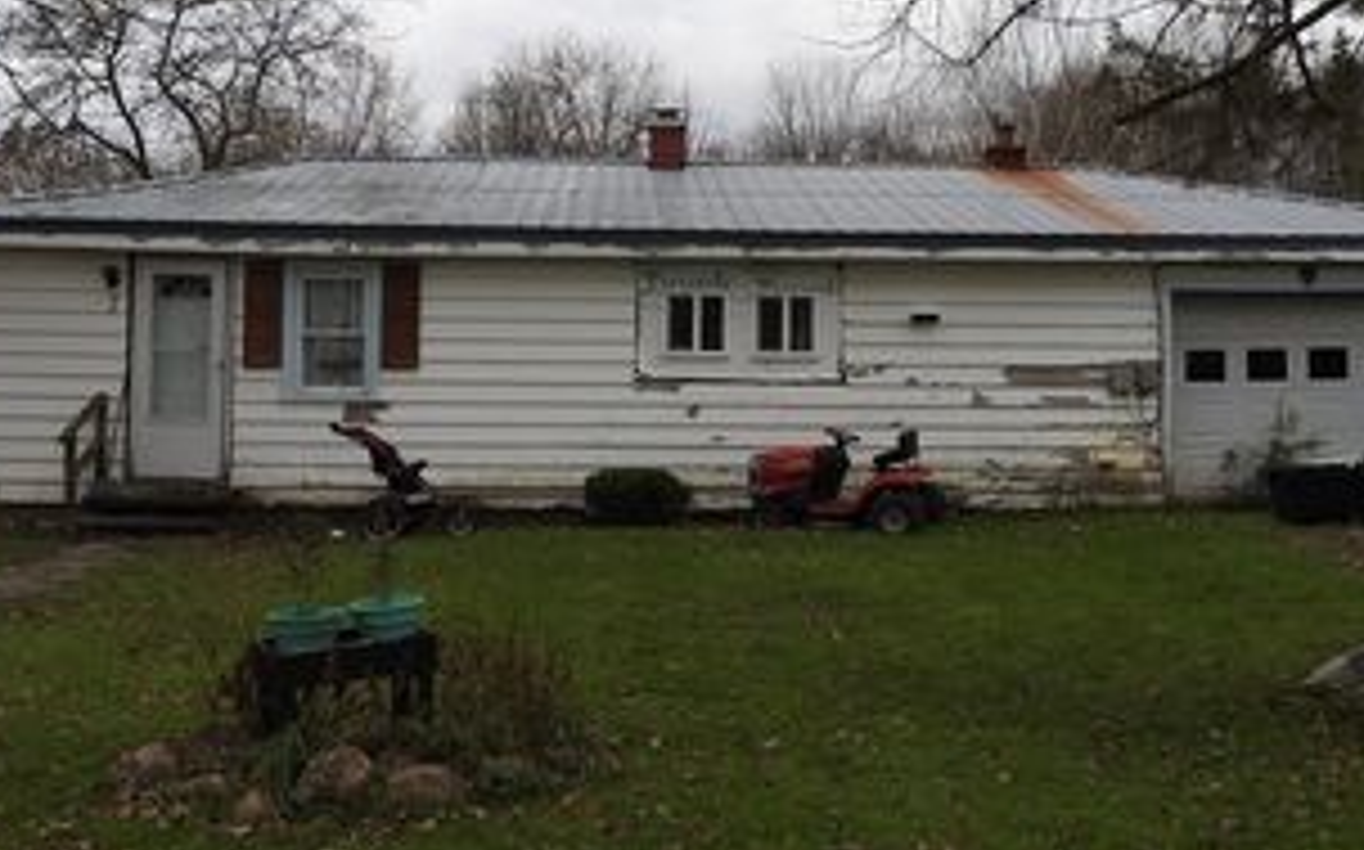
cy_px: 295
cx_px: 702
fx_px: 1560
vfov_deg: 30.3
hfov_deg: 47.2
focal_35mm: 42
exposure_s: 1/500
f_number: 3.3
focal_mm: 4.3
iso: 100
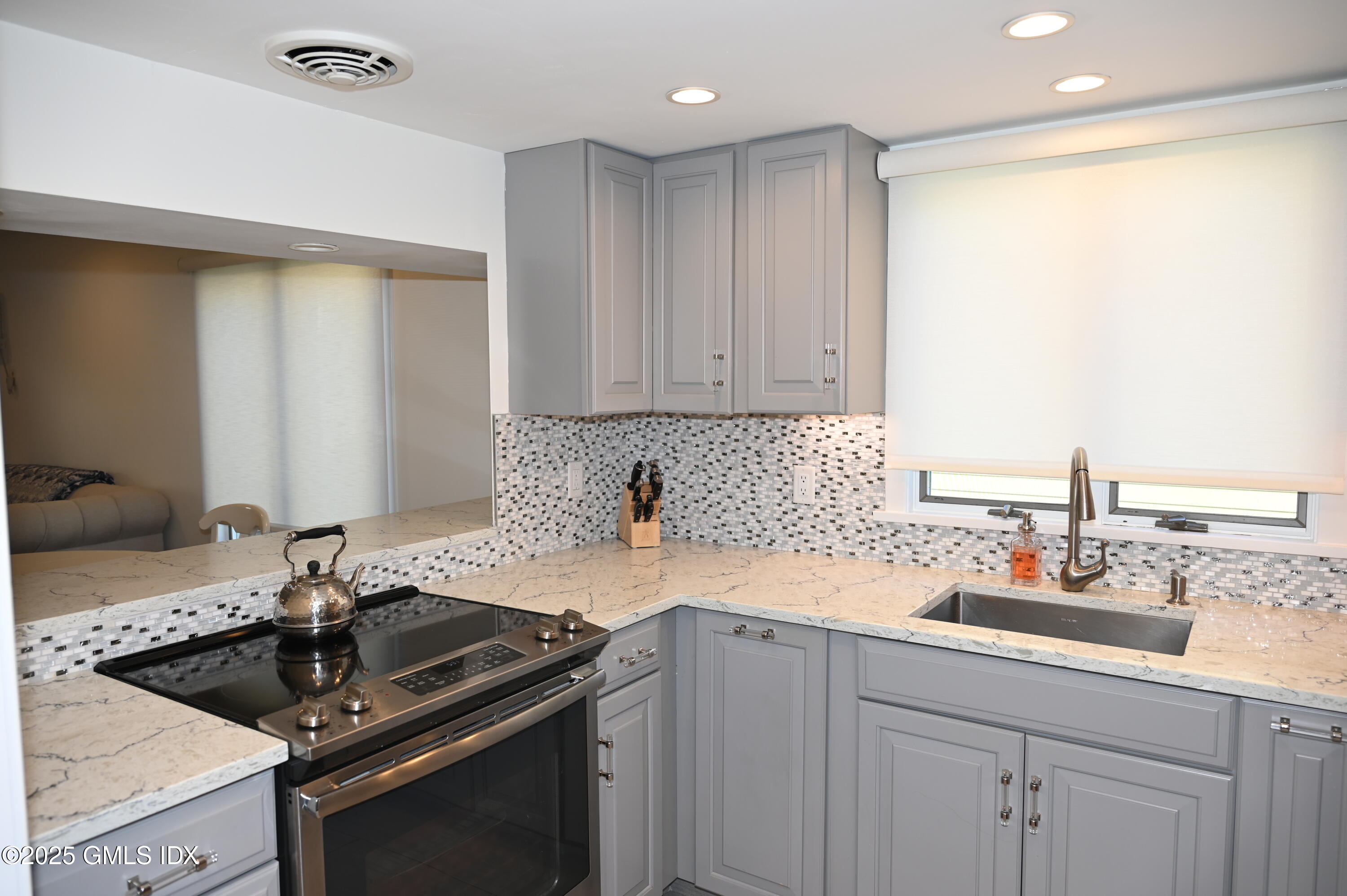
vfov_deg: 53.1
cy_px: 448
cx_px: 674
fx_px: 897
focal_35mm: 24
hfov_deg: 73.8
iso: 200
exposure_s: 1/60
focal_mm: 24
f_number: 4
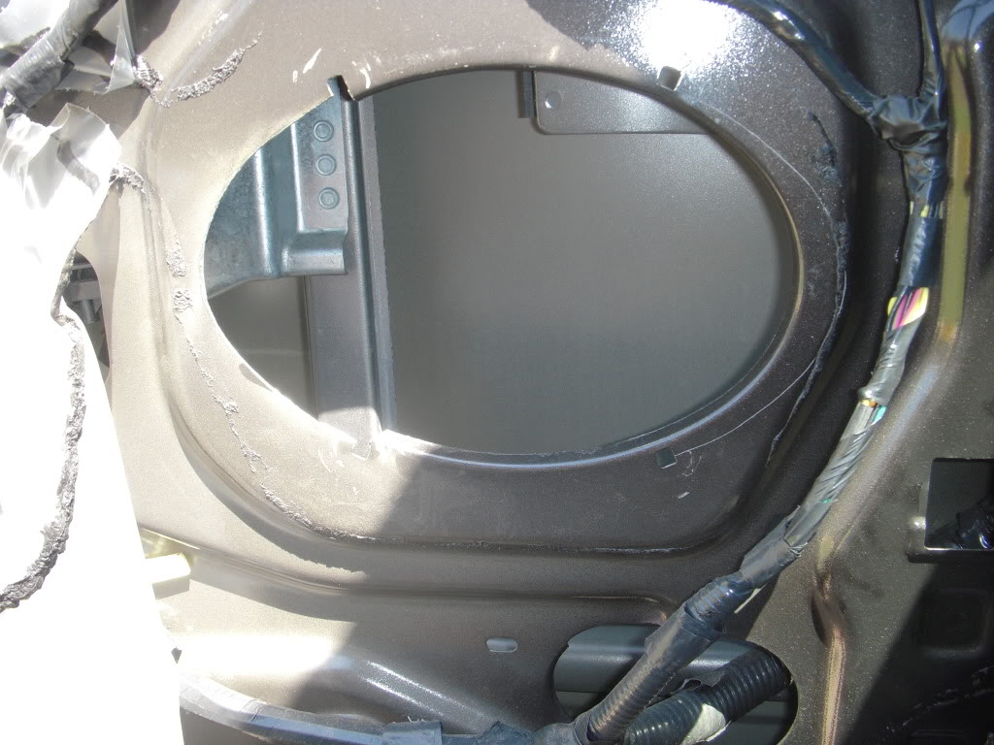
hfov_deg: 49.0
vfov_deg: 37.7
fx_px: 1091
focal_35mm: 38
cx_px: 497
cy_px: 372
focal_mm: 6.3
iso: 100
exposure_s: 1/60
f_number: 3.3
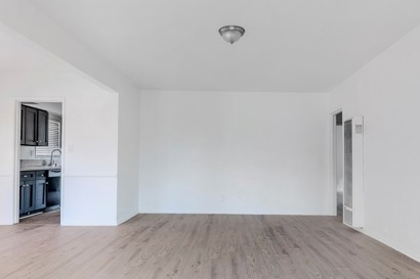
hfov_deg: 71.2
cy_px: 178
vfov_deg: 50.6
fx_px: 292
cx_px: 238
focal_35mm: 25
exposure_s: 1/25
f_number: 7.1
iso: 100
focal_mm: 16
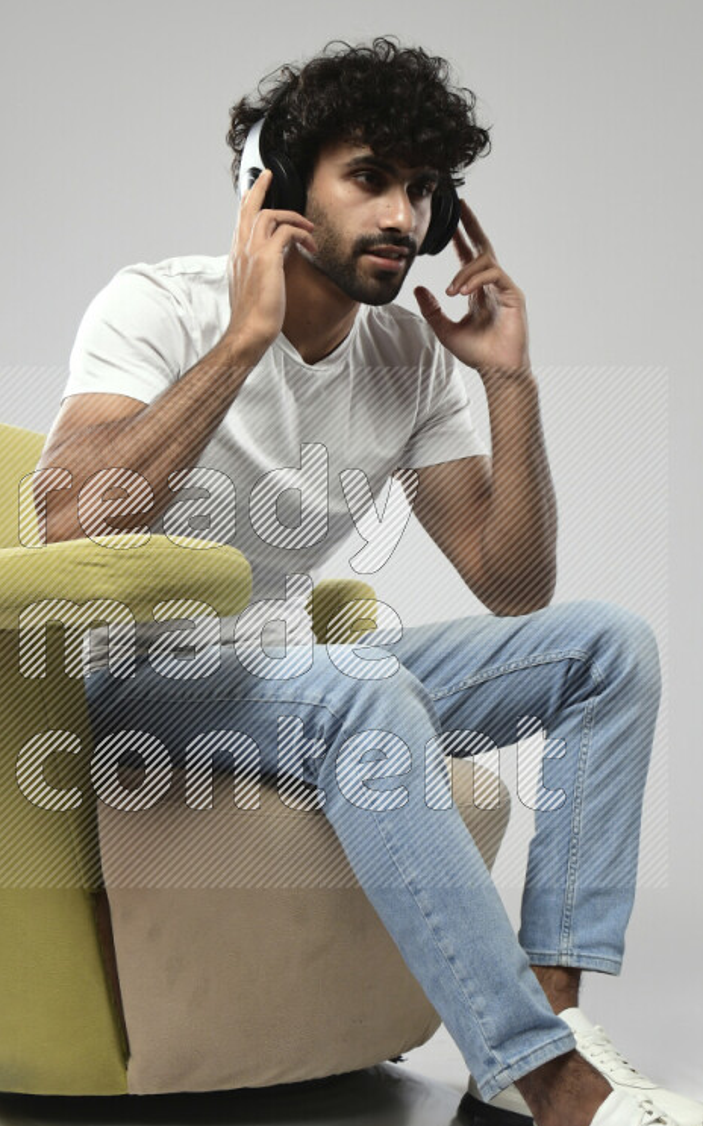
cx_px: 289
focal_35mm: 56
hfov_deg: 23.1
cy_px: 627
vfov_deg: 36.2
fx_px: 1718
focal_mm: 34
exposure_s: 1/125
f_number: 5.6
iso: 400
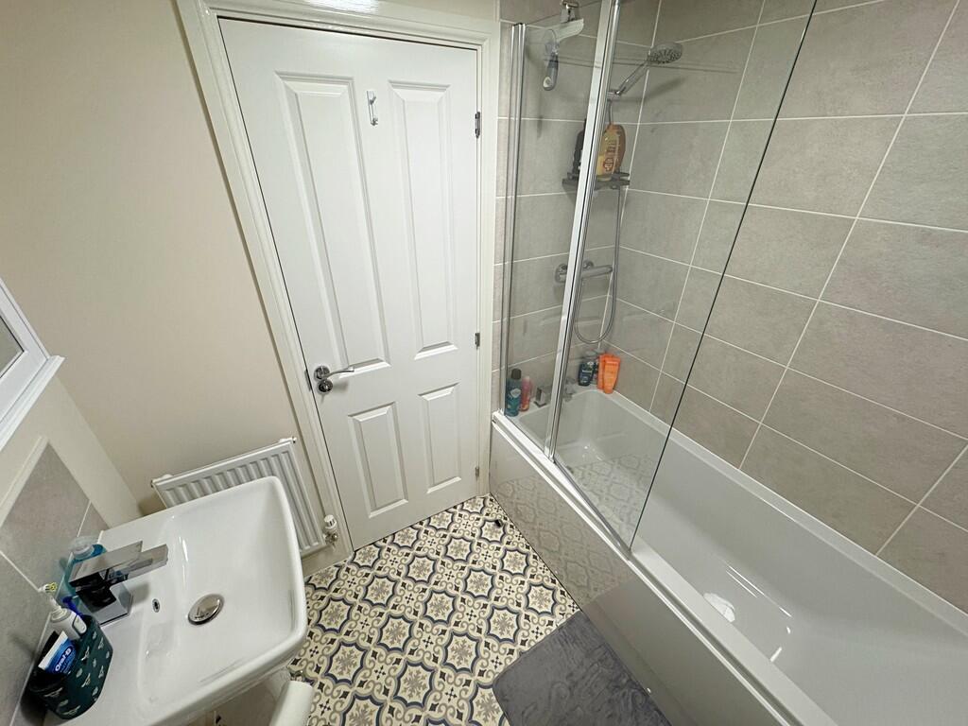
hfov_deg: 102.1
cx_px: 484
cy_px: 363
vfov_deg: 85.7
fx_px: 391
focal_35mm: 14
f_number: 2.2
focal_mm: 2.22
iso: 200
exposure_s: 1/100
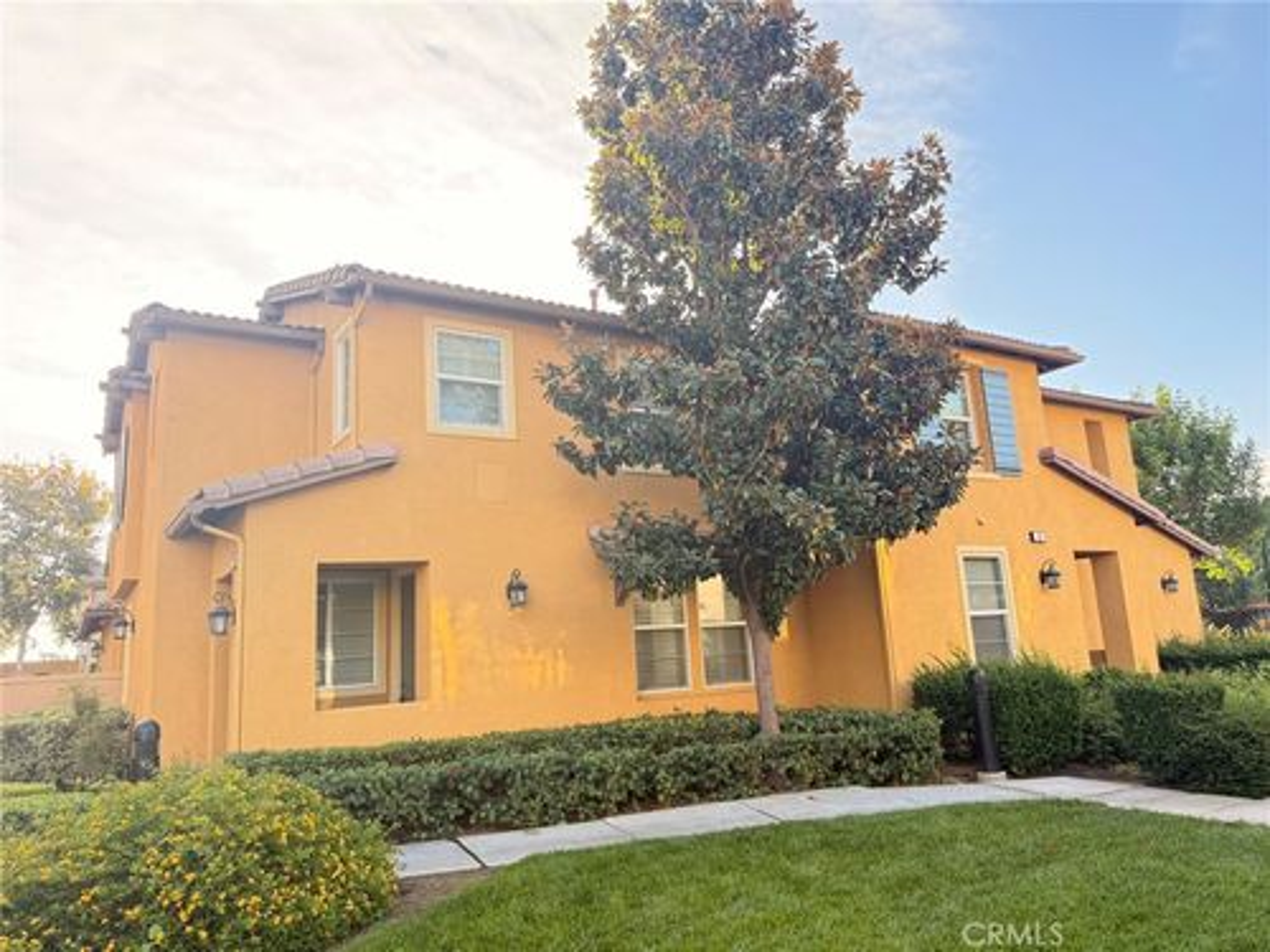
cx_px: 635
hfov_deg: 71.6
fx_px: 881
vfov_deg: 56.8
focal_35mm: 24
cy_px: 476
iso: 100
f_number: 1.78
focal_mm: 6.76
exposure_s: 1/338
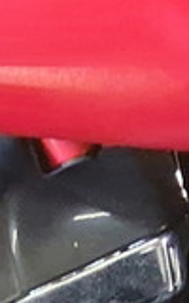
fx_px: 1516
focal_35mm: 184
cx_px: 112
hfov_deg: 7.1
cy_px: 703
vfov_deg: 10.1
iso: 516
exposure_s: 1/40
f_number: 1.8
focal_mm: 3.98
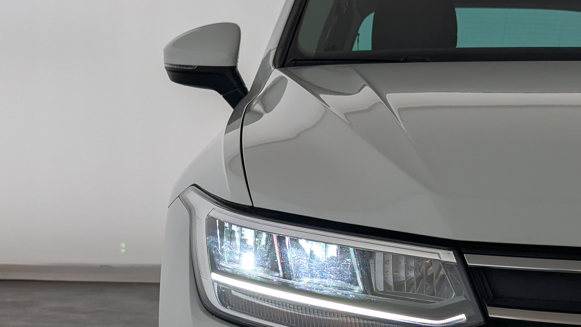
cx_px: 195
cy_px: 270
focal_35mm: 80
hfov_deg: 26.4
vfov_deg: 15.0
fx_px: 1232
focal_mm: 6.81
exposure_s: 1/703
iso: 42
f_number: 1.85
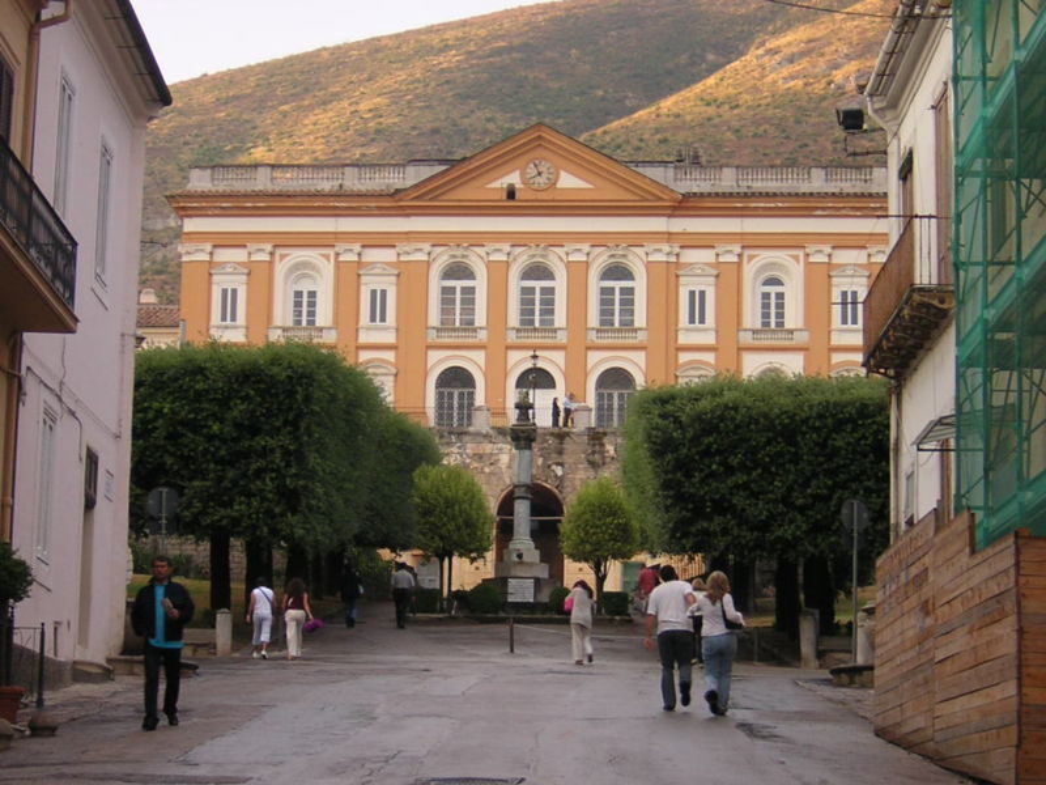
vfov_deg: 16.6
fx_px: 2689
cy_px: 392
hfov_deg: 22.0
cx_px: 523
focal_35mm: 89
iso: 129
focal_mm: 11.6
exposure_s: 1/30
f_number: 4.2
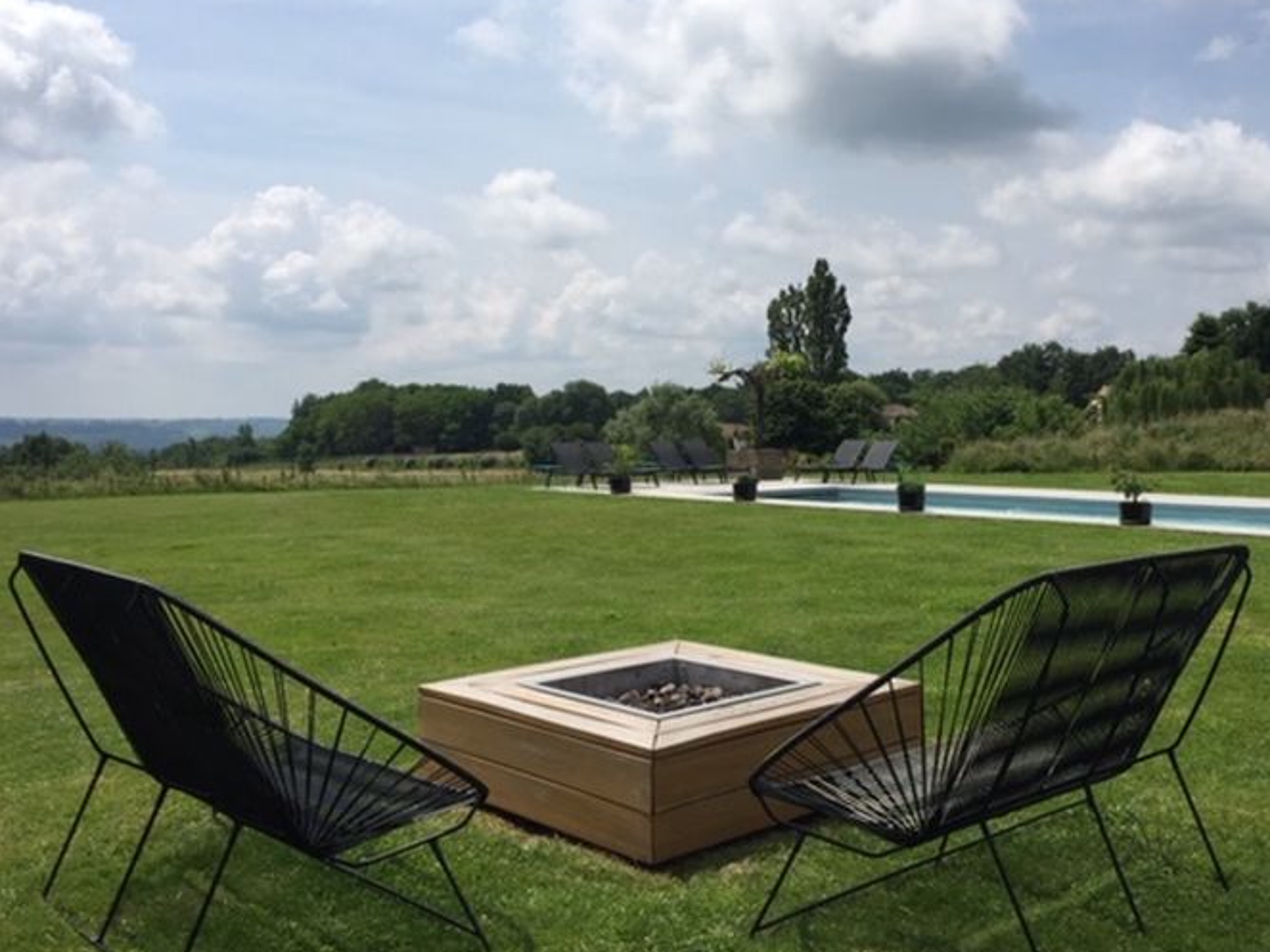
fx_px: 1284
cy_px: 467
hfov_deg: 52.5
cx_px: 703
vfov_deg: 40.7
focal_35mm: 35
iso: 32
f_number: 2.2
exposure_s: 1/3049
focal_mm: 4.15
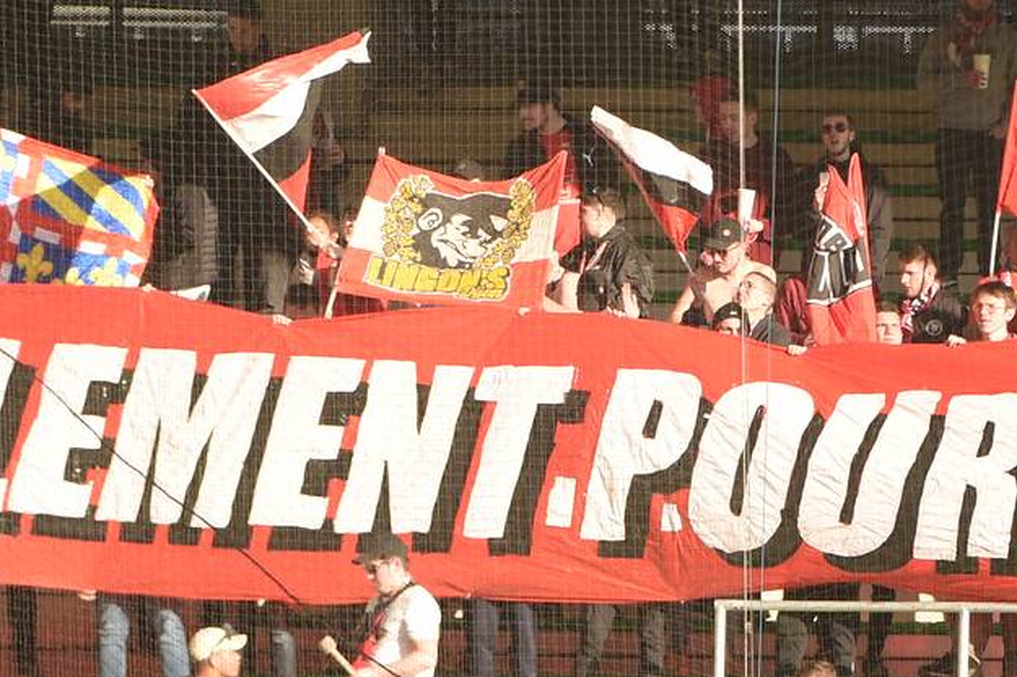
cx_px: 495
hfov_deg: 2.8
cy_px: 518
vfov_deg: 1.9
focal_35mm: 737
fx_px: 20808
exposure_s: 1/2500
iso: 1250
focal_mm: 240
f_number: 4
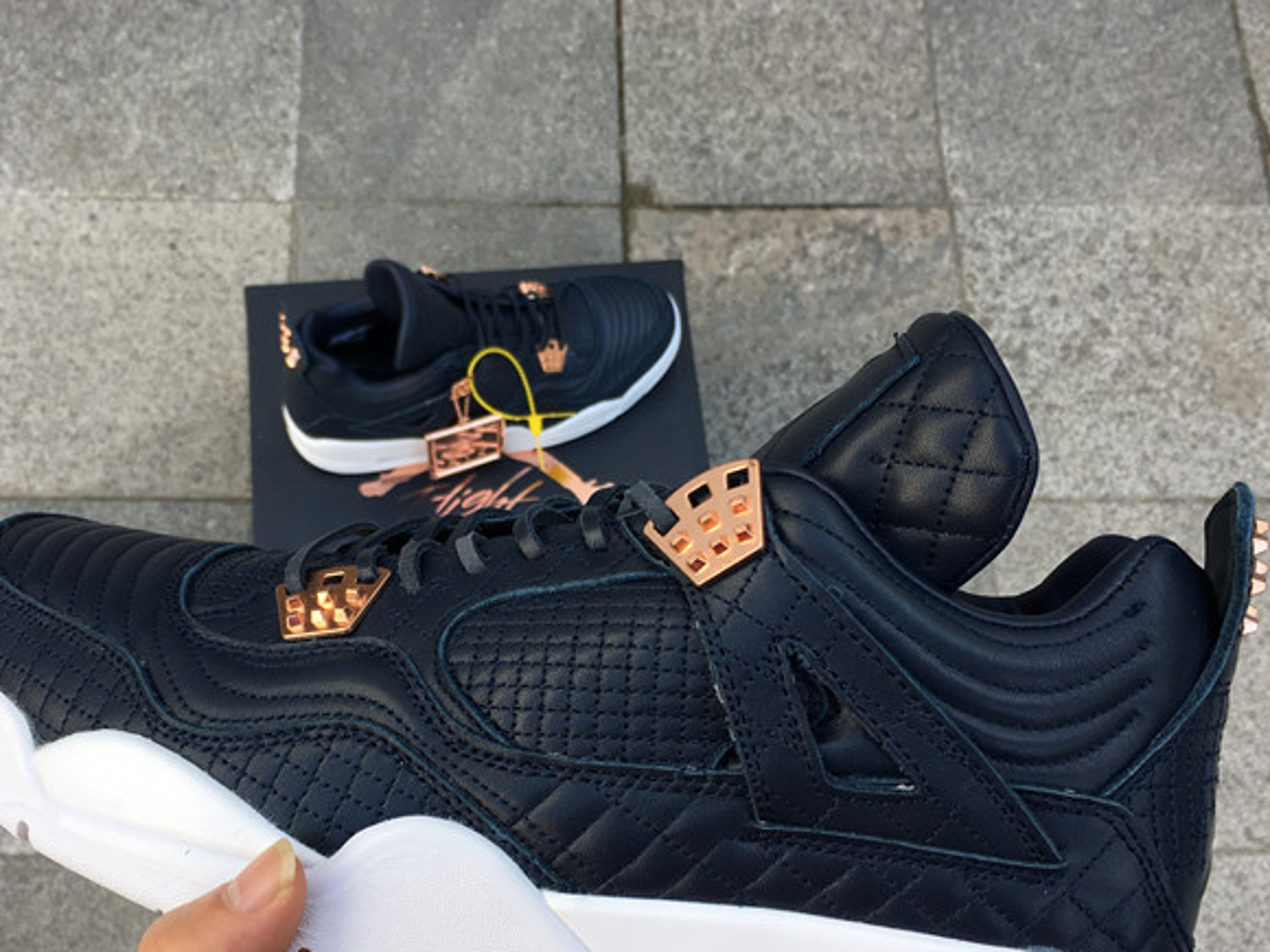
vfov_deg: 35.7
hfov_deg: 46.7
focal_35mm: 40
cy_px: 619
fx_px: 1468
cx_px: 561
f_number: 2.2
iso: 25
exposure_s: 1/251
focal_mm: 4.15
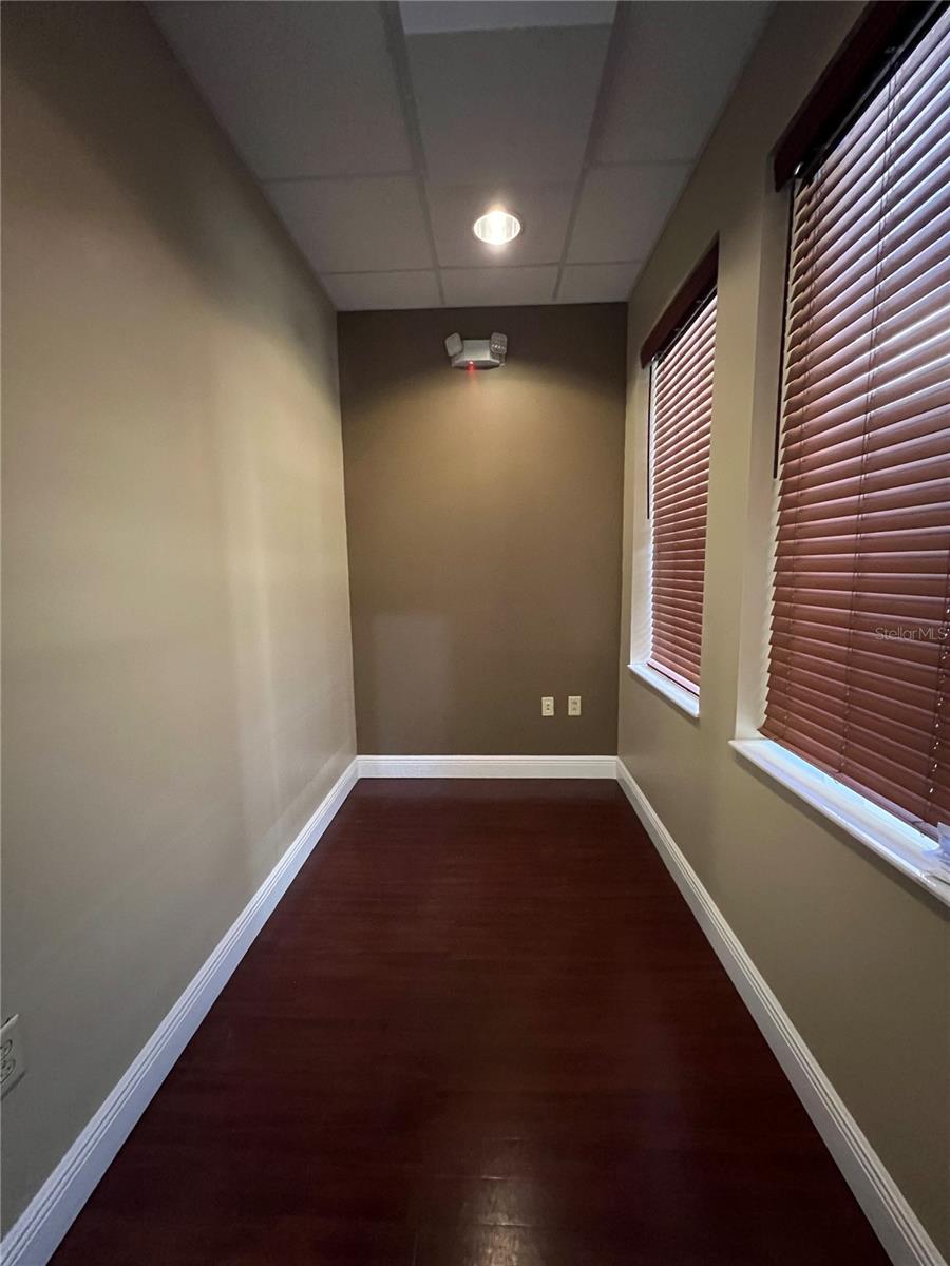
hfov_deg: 89.9
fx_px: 476
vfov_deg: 106.2
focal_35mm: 13
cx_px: 475
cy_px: 633
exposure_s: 1/30
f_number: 1.8
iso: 1000
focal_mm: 1.57
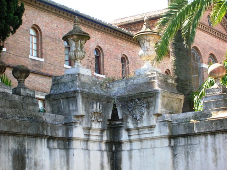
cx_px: 114
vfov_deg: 14.1
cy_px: 85
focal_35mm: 105
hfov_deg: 18.7
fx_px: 688
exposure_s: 1/46.2
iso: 50
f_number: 4.9
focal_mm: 17.4
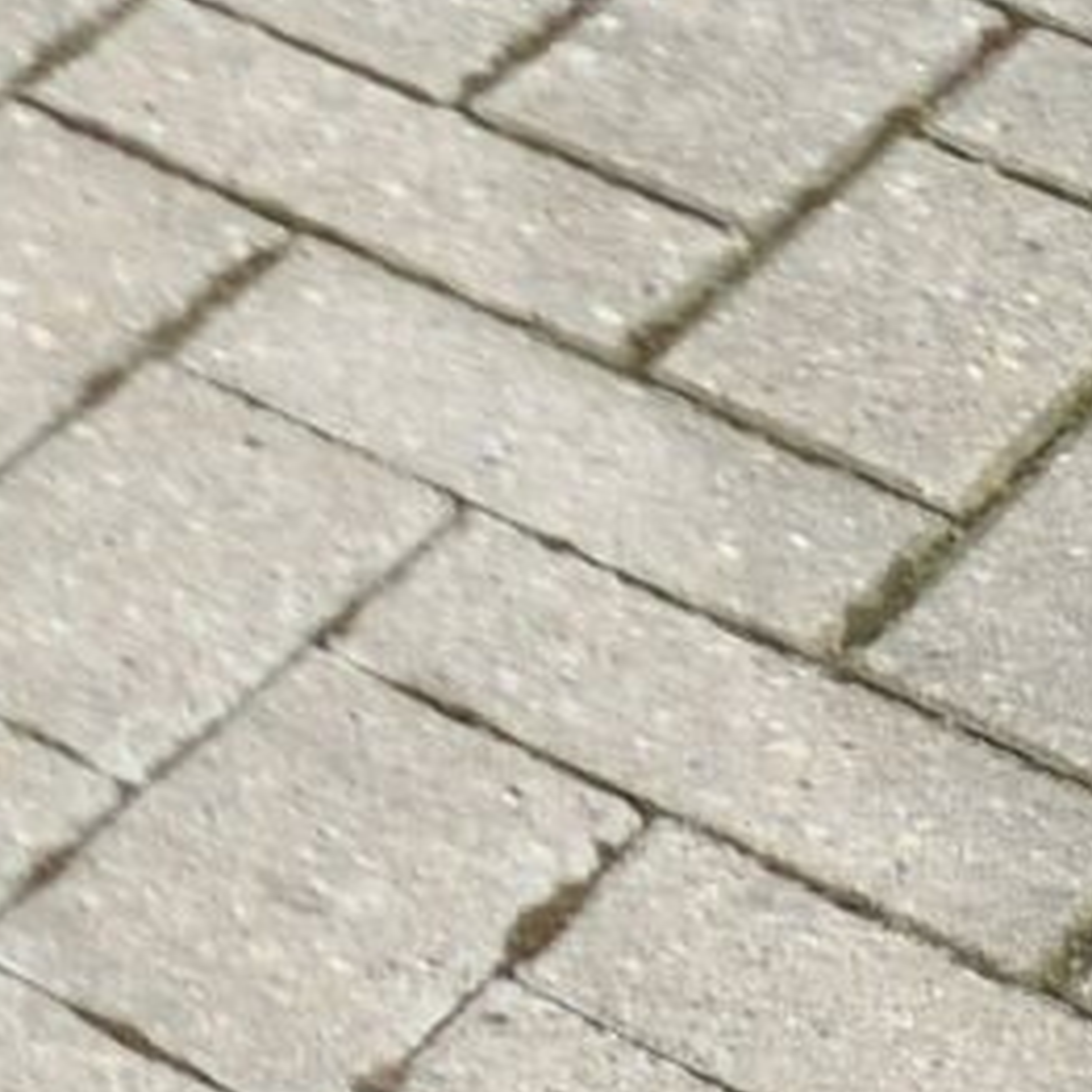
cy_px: -2455
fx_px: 7102
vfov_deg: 7.5
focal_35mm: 199
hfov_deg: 7.5
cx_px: -2417
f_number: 1.8
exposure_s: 1/228
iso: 25
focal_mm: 5.4
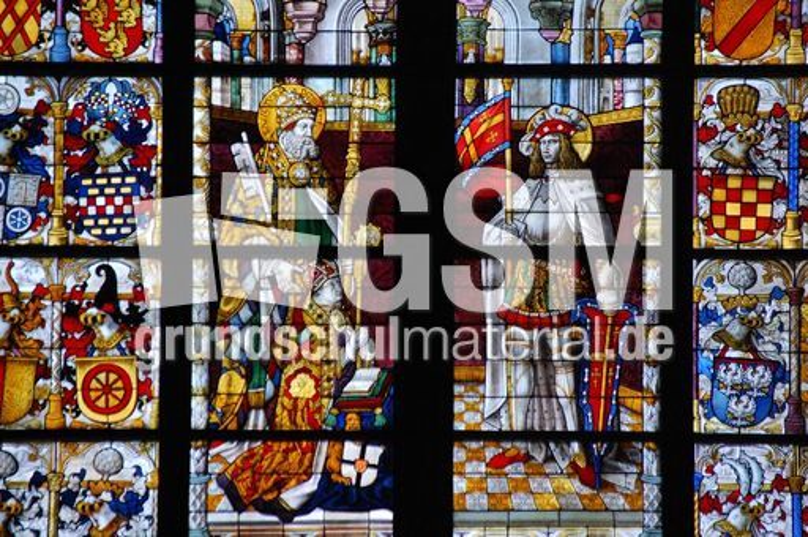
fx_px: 6725
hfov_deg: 6.9
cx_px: 404
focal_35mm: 300
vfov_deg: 4.6
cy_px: 268
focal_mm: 200
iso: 1400
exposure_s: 1/125
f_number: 5.6
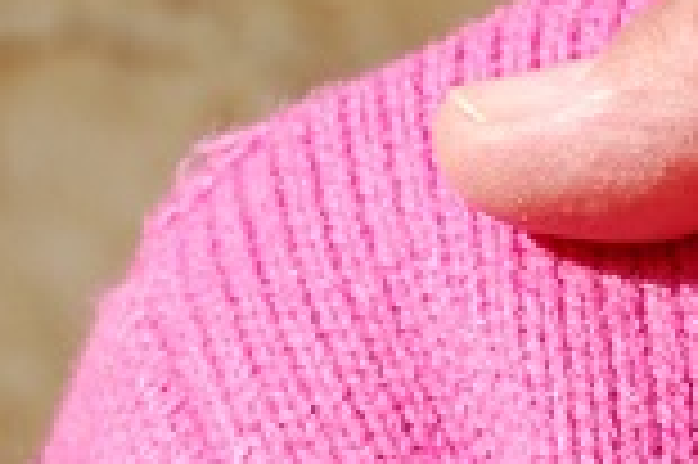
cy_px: 570
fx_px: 5260
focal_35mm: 272
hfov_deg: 7.6
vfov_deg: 5.0
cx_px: 558
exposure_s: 1/250
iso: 200
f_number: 8
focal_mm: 35
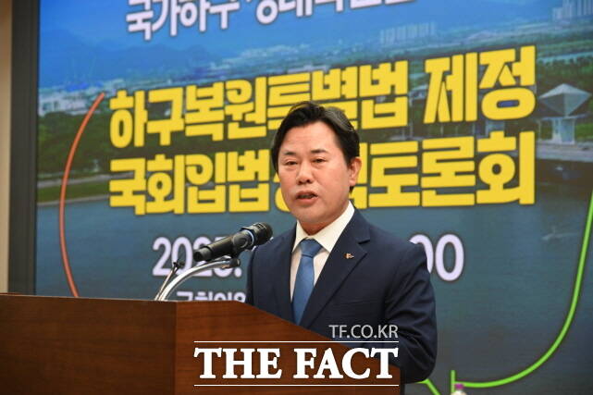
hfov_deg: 23.9
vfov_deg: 16.1
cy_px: 198
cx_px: 296
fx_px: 1400
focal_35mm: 85
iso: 2000
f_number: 5
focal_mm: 85
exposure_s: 1/200
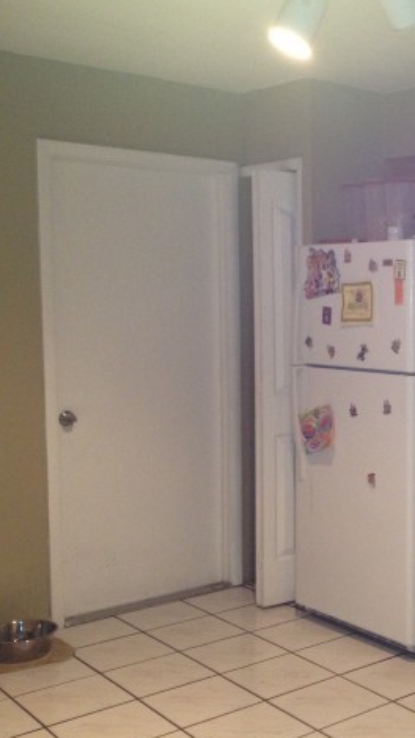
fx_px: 1017
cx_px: 481
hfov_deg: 21.6
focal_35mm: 52
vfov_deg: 39.9
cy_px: 368
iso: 160
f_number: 2.4
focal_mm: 4.28
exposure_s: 1/16
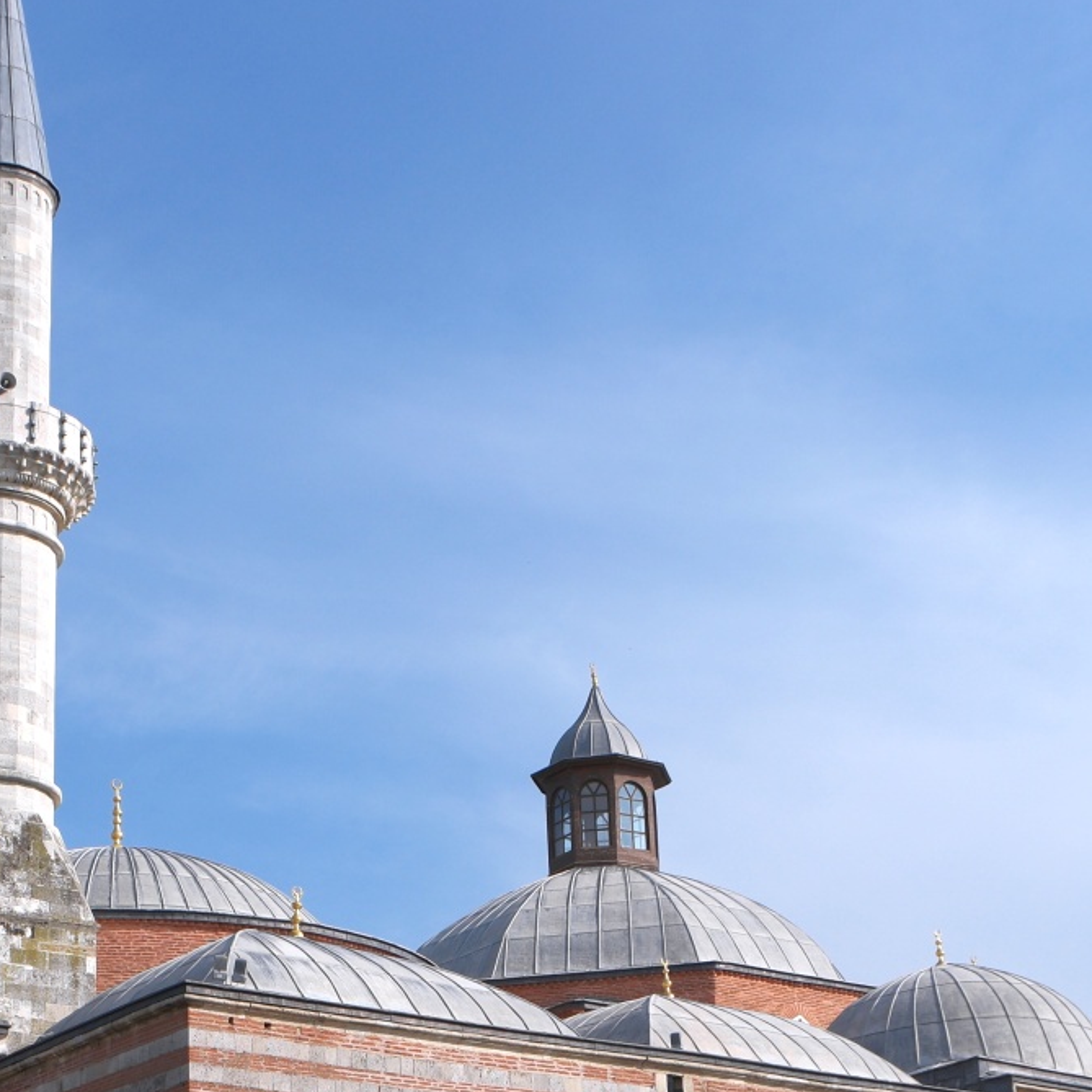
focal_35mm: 61
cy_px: 949
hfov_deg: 28.0
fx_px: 2177
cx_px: 388
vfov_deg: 27.3
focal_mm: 16
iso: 100
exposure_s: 1/800
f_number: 5.6
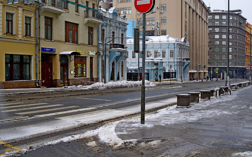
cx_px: 126
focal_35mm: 46
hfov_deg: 43.5
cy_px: 76
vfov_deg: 28.0
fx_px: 316
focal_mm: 30
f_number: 8
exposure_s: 1/80
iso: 200
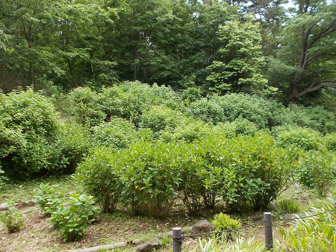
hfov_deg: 58.4
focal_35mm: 31
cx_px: 165
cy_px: 123
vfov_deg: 45.4
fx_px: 301
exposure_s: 1/80
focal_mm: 4.6
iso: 80
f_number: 3.2
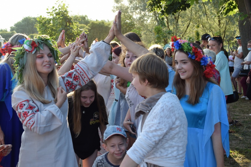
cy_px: 84
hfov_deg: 28.1
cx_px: 126
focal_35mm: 72
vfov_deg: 18.9
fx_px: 502
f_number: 8
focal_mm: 48
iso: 400
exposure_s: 1/250
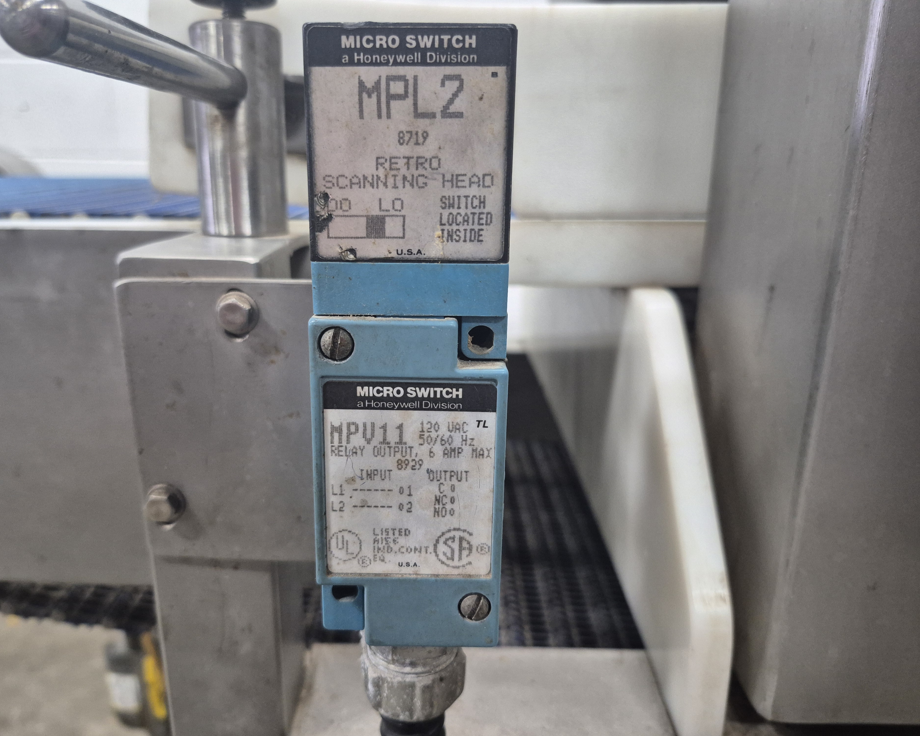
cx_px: 432
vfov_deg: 58.8
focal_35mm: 24
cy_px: 369
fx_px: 653
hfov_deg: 70.2
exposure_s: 1/120
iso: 640
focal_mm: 5.4
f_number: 1.8
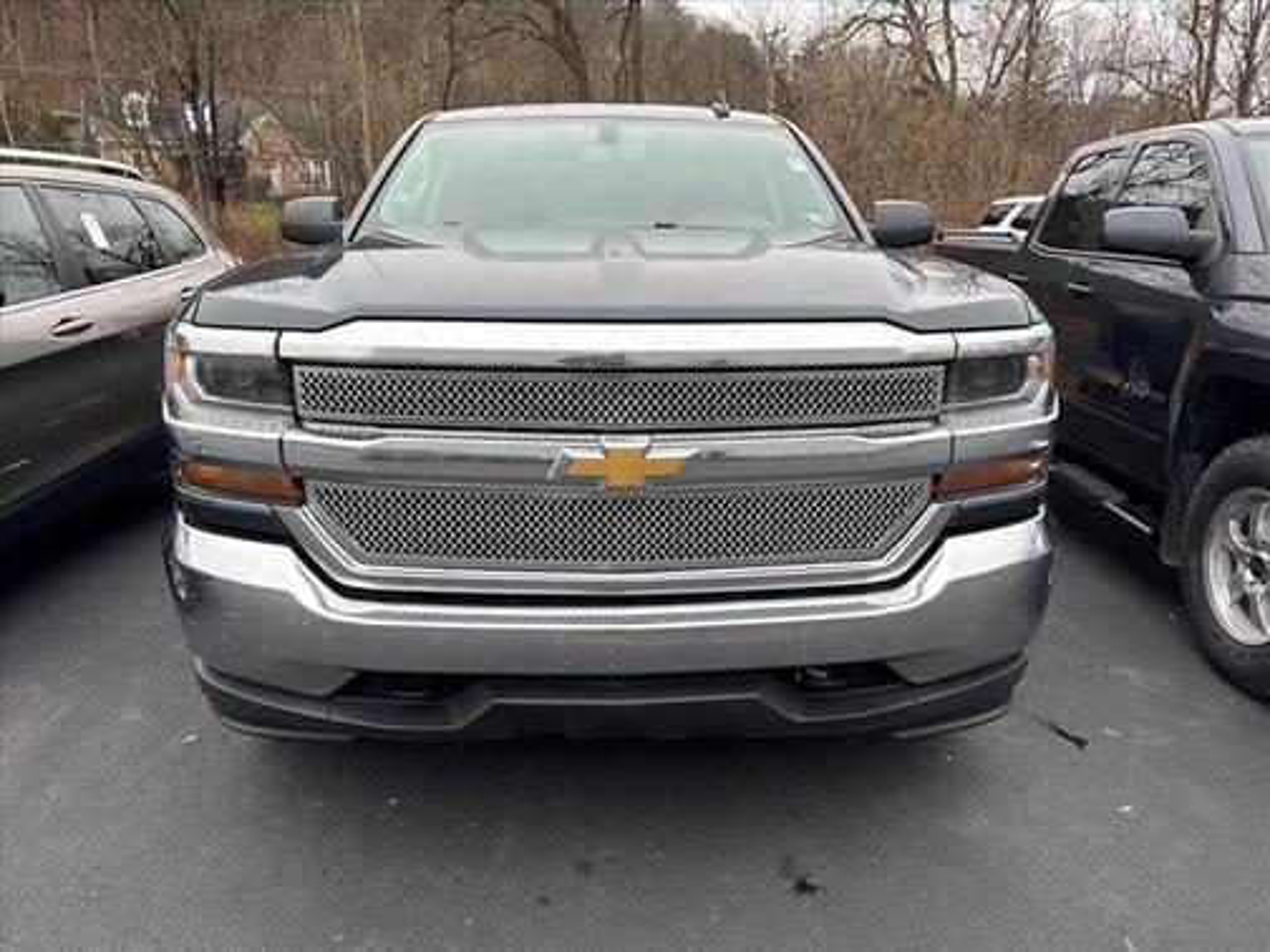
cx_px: 635
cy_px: 476
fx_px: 881
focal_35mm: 24
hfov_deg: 71.6
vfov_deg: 56.8
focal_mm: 6.76
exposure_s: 1/563
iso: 80
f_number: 1.78
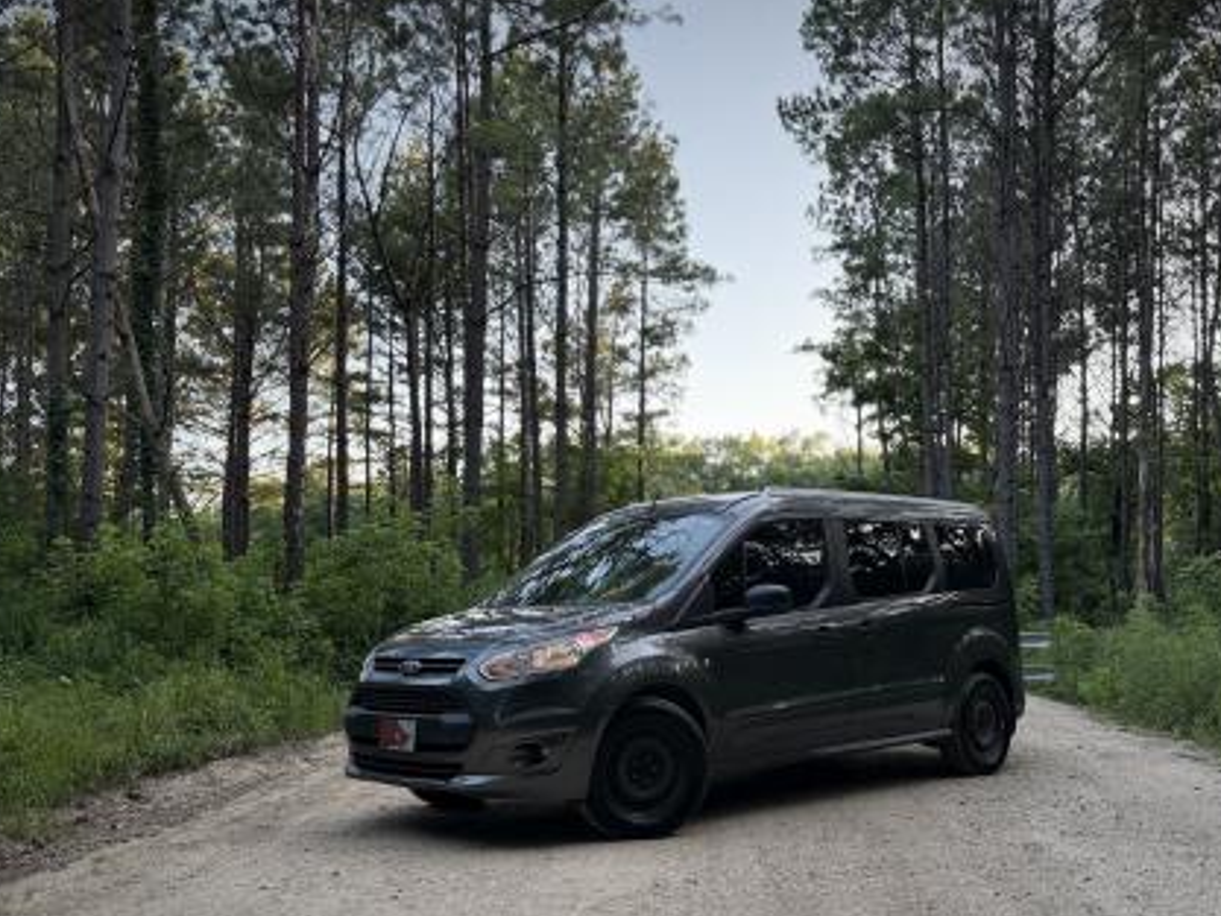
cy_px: 533
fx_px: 1023
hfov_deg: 61.4
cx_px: 691
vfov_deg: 48.1
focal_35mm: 29
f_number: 1.78
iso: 125
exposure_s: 1/237
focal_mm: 6.76
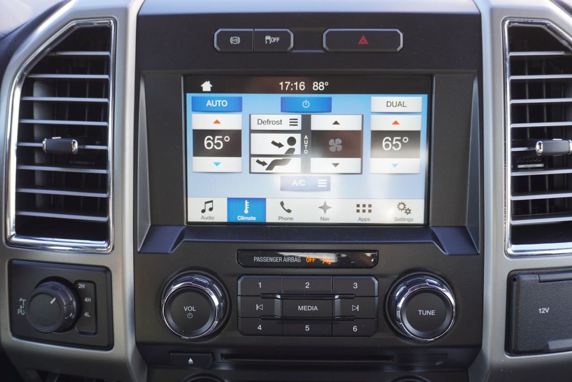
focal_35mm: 32
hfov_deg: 59.5
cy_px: 191
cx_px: 286
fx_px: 501
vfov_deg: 41.8
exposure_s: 1/60
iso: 160
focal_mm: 21
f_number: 4
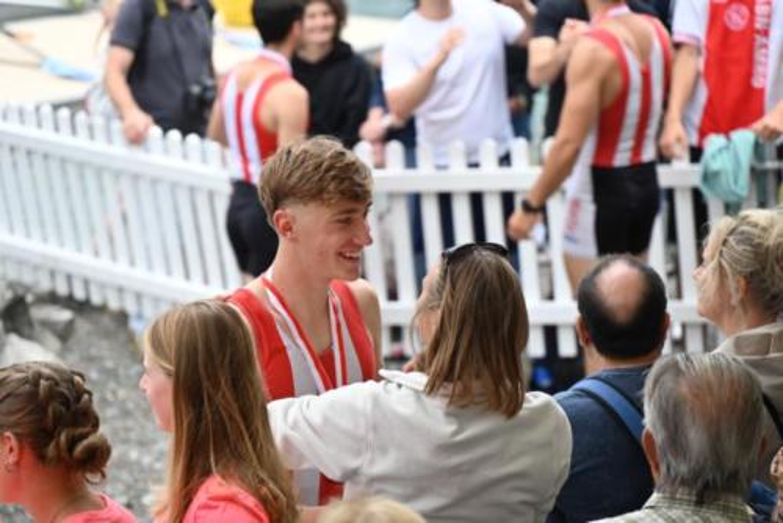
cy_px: 262
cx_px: 392
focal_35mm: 200
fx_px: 4352
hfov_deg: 10.3
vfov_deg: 6.9
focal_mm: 200
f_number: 6.3
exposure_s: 1/320
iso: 400
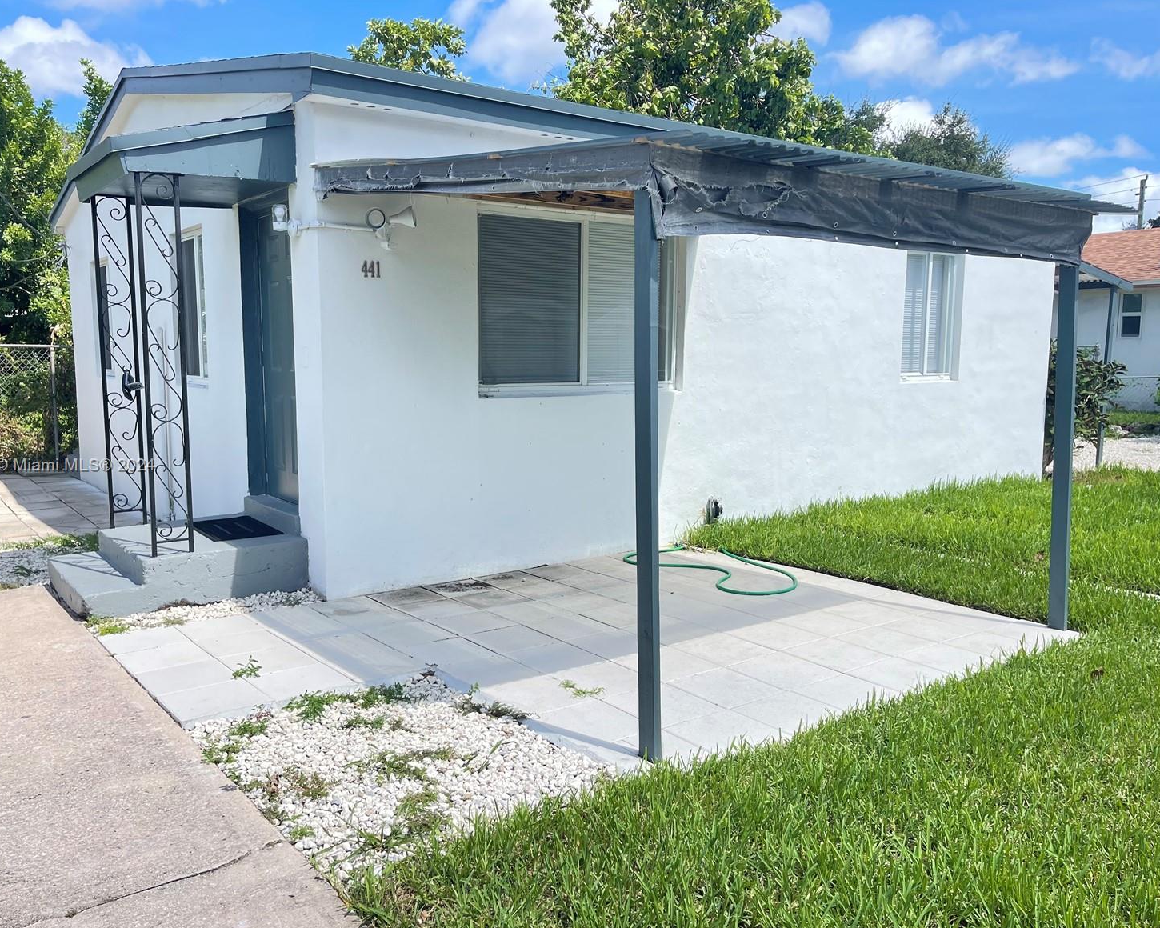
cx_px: 539
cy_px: 466
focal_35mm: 28
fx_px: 961
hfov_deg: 62.1
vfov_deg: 51.5
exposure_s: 1/1795
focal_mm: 5.1
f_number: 1.6
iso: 32
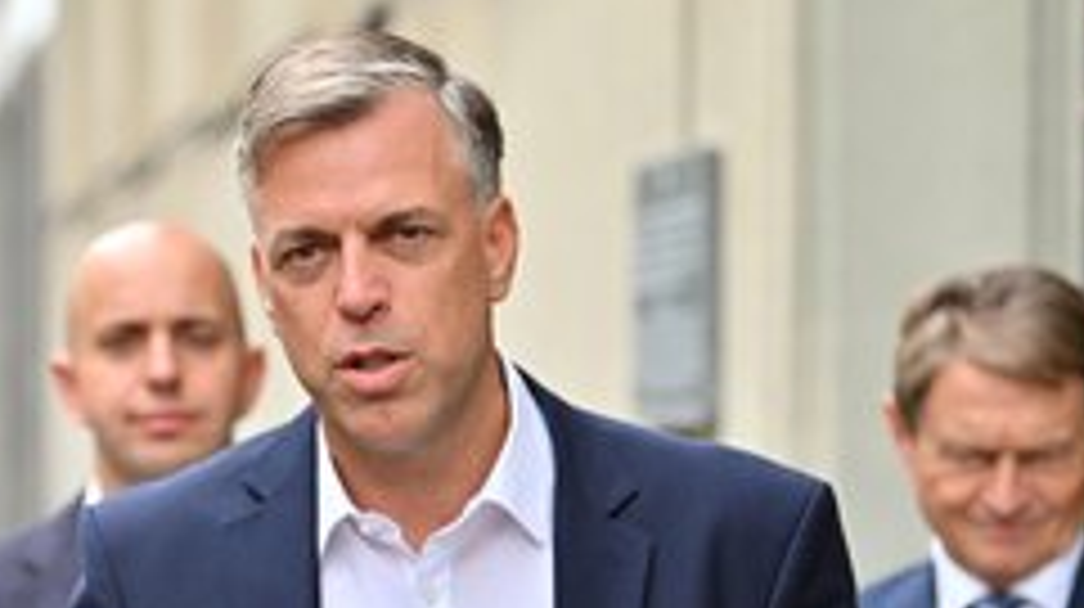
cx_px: 256
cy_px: 624
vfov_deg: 6.5
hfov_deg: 11.6
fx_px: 5312
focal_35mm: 185
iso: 250
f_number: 2.8
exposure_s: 1/1000
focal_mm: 85
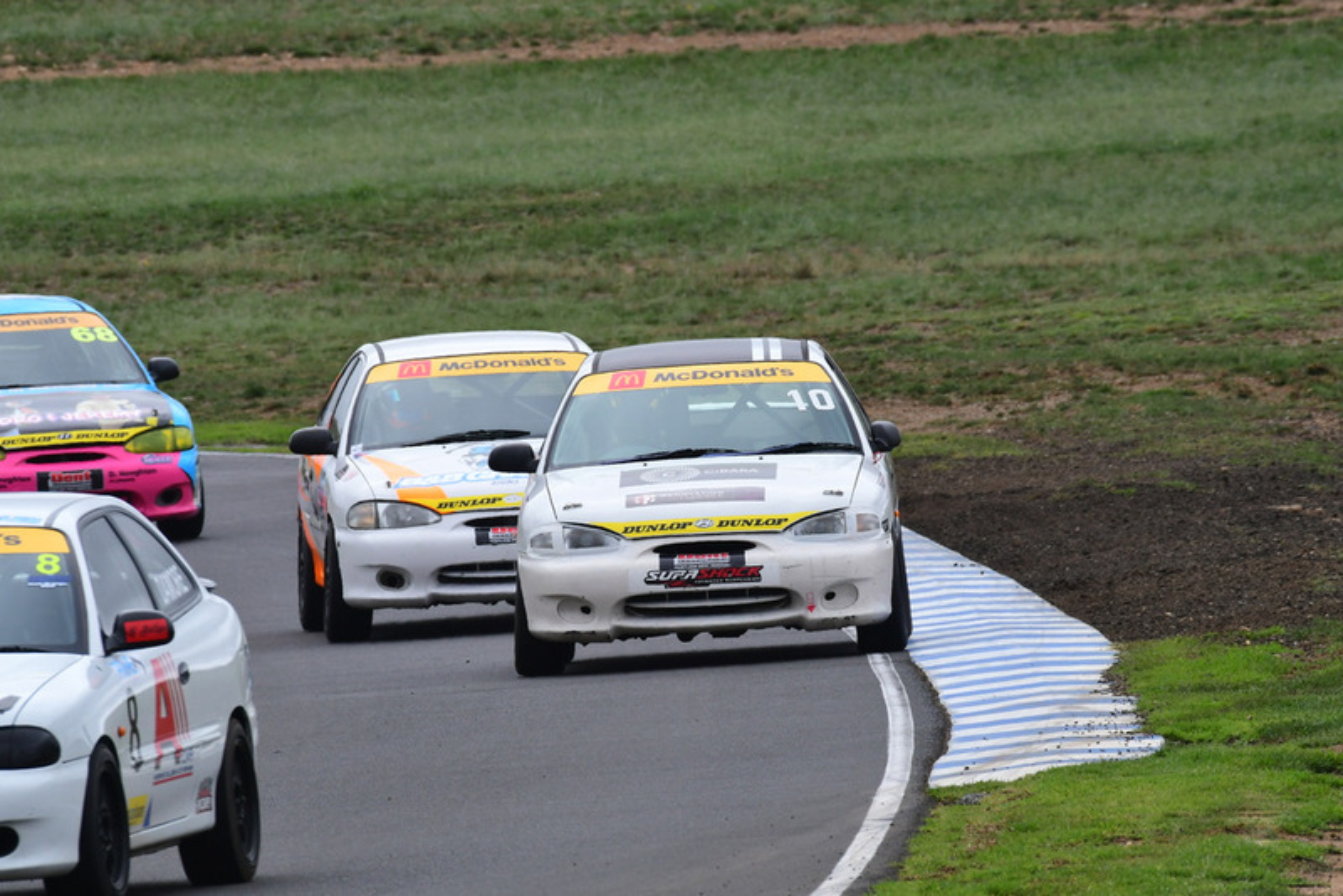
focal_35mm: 720
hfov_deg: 2.9
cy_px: 448
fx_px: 26868
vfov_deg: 1.9
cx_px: 672
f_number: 13
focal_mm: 480
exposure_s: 1/640
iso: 640
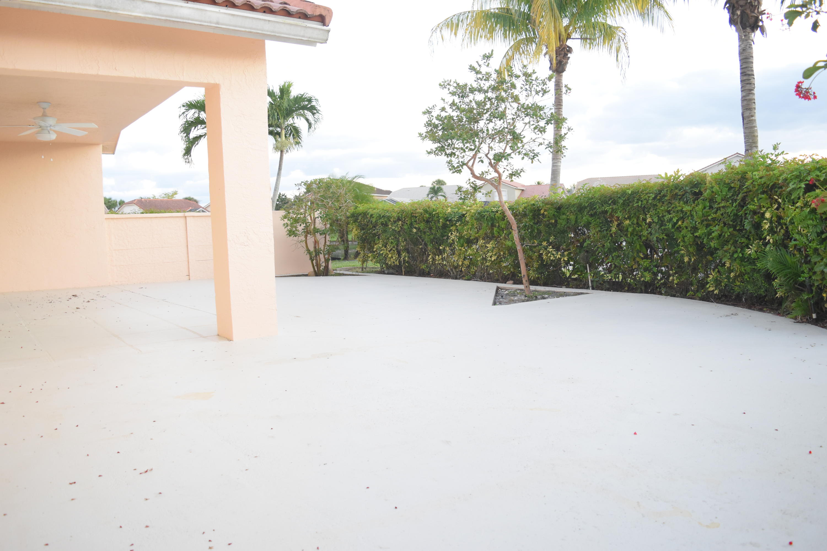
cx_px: 414
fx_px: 620
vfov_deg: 47.9
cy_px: 276
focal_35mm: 27
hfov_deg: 67.4
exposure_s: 1/60
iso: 1400
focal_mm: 18
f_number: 3.5
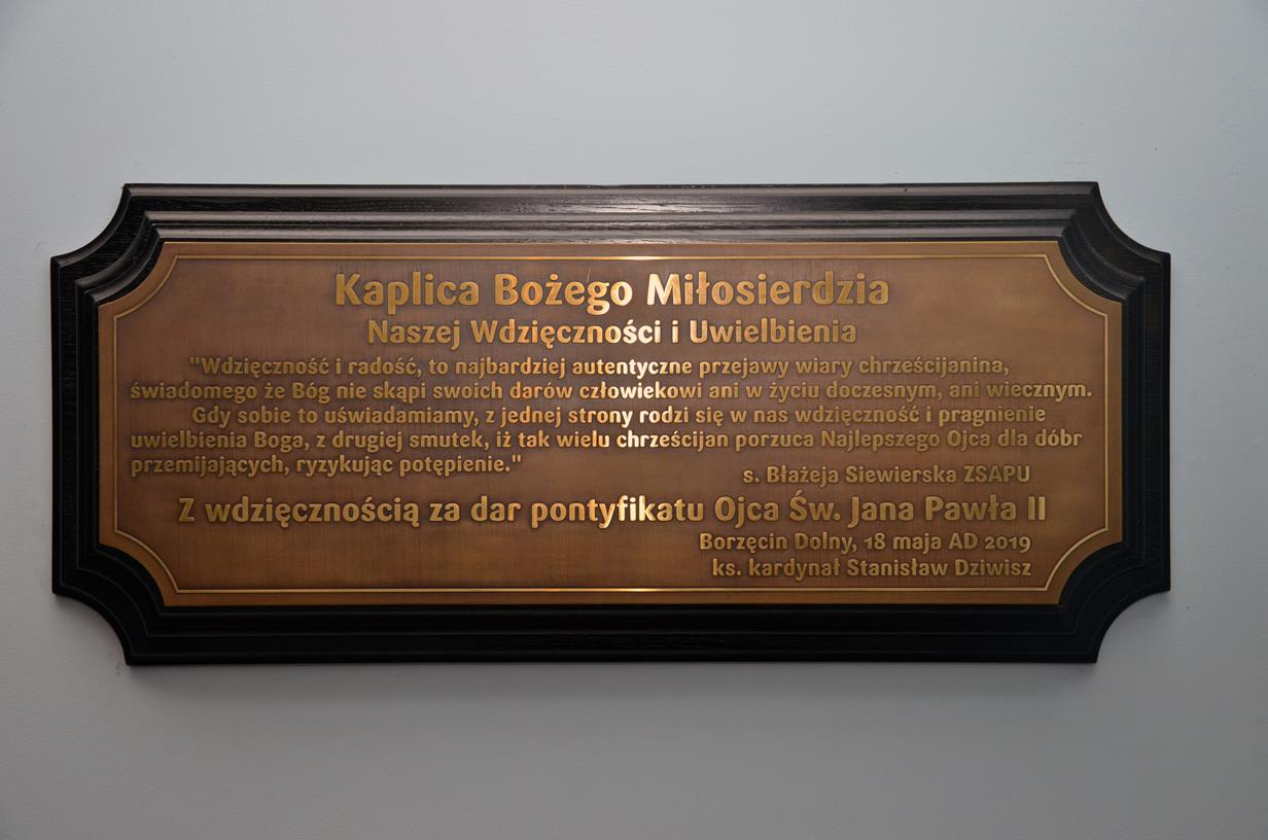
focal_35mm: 51
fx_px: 1793
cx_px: 634
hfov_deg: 39.0
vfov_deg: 26.4
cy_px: 420
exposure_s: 1/60
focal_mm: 34
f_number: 4.2
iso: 800
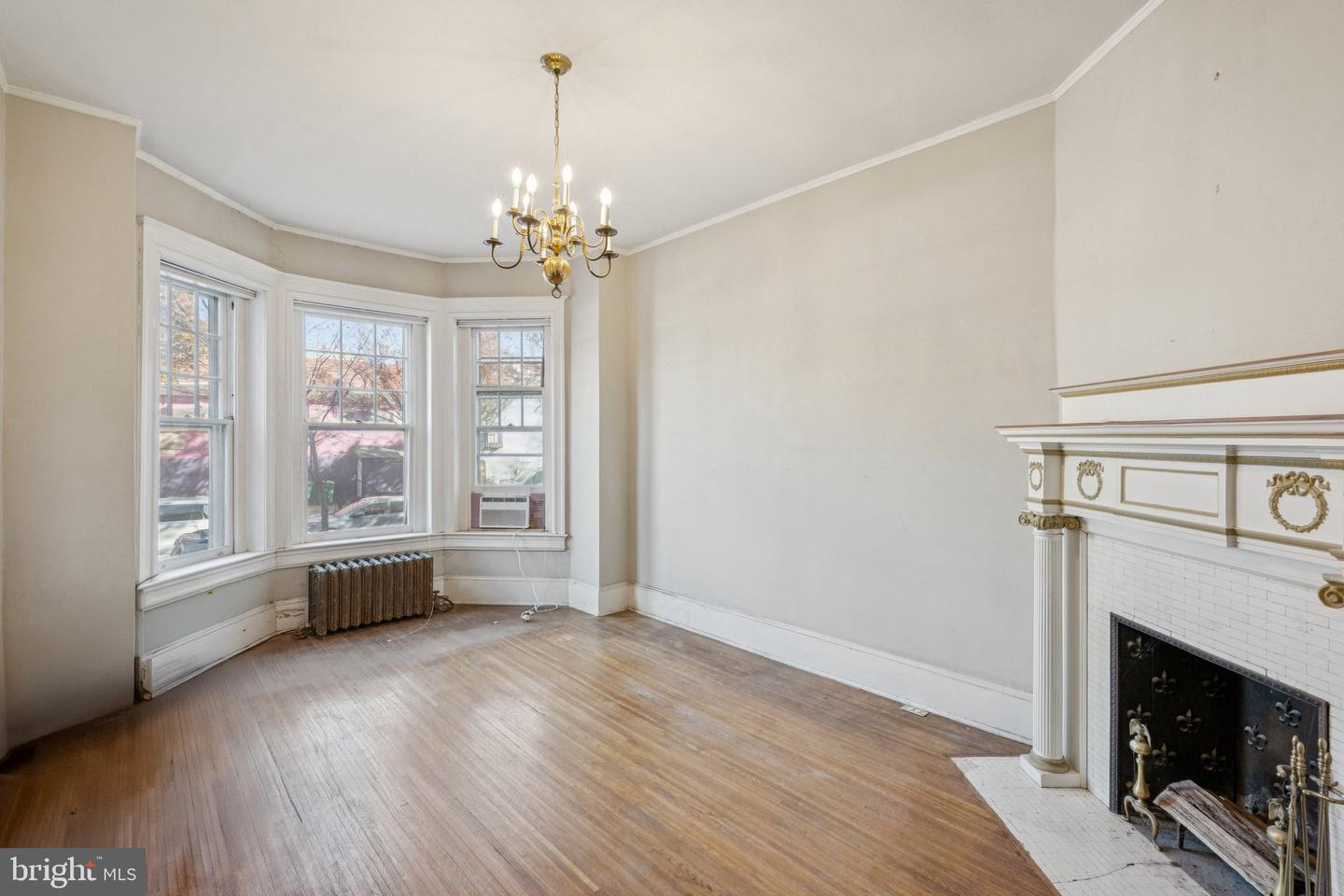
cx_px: 672
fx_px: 597
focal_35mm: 16
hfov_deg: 96.7
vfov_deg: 73.7
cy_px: 448
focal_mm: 16
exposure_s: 1/30
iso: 1000
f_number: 9
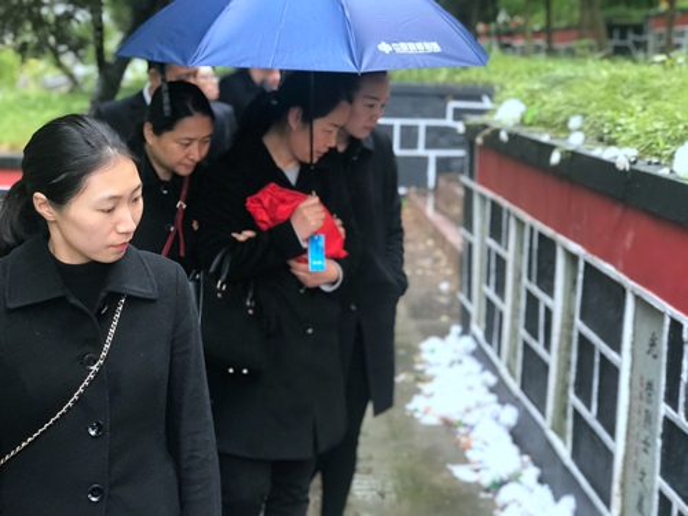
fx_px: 1133
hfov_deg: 33.8
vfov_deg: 25.7
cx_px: 344
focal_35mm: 57
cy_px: 258
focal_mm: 6.6
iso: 64
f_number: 2.8
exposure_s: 1/50
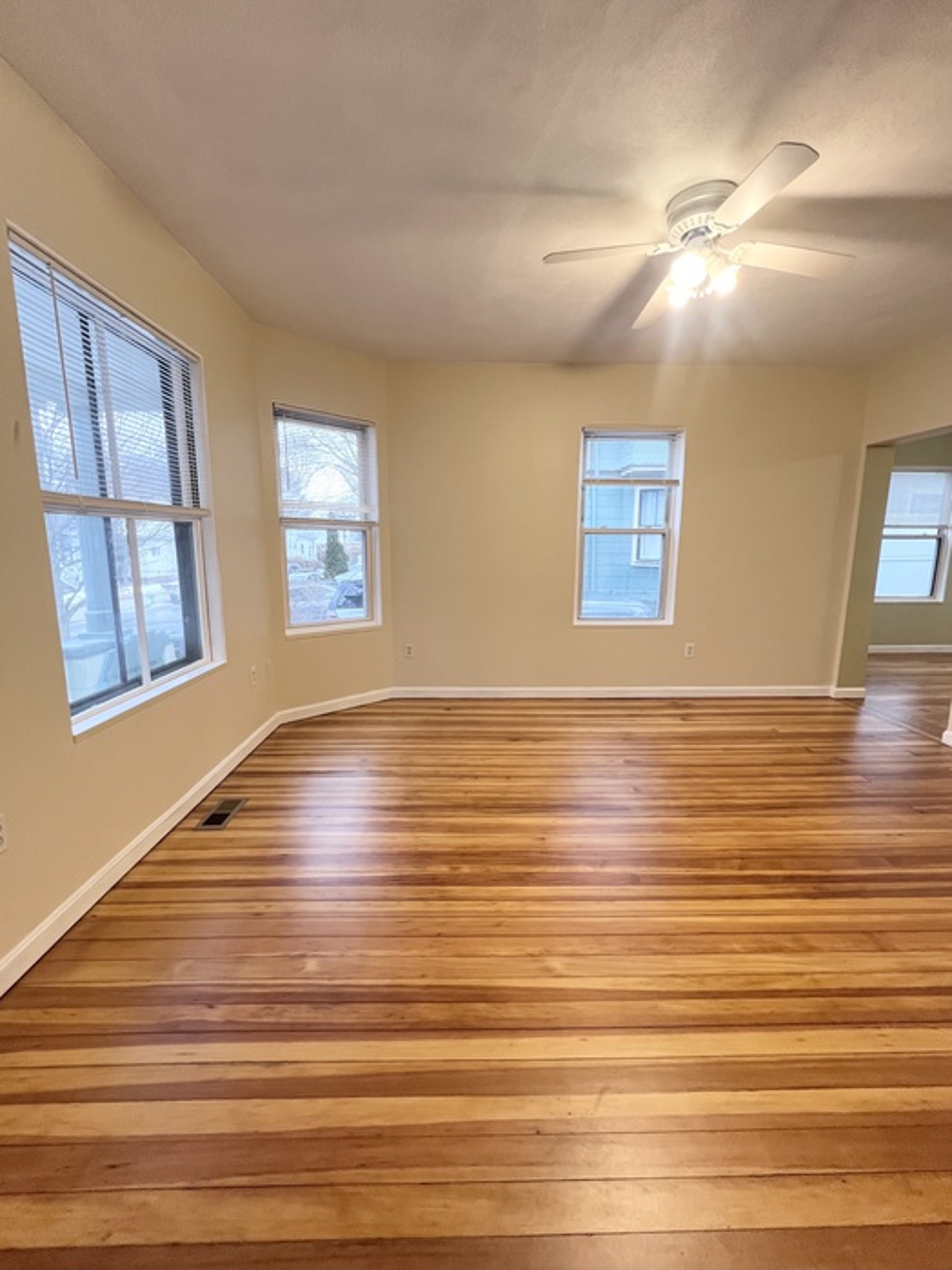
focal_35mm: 13
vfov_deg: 106.2
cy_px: 635
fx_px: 477
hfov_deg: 89.9
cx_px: 476
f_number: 1.8
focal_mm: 1.57
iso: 200
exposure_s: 1/120
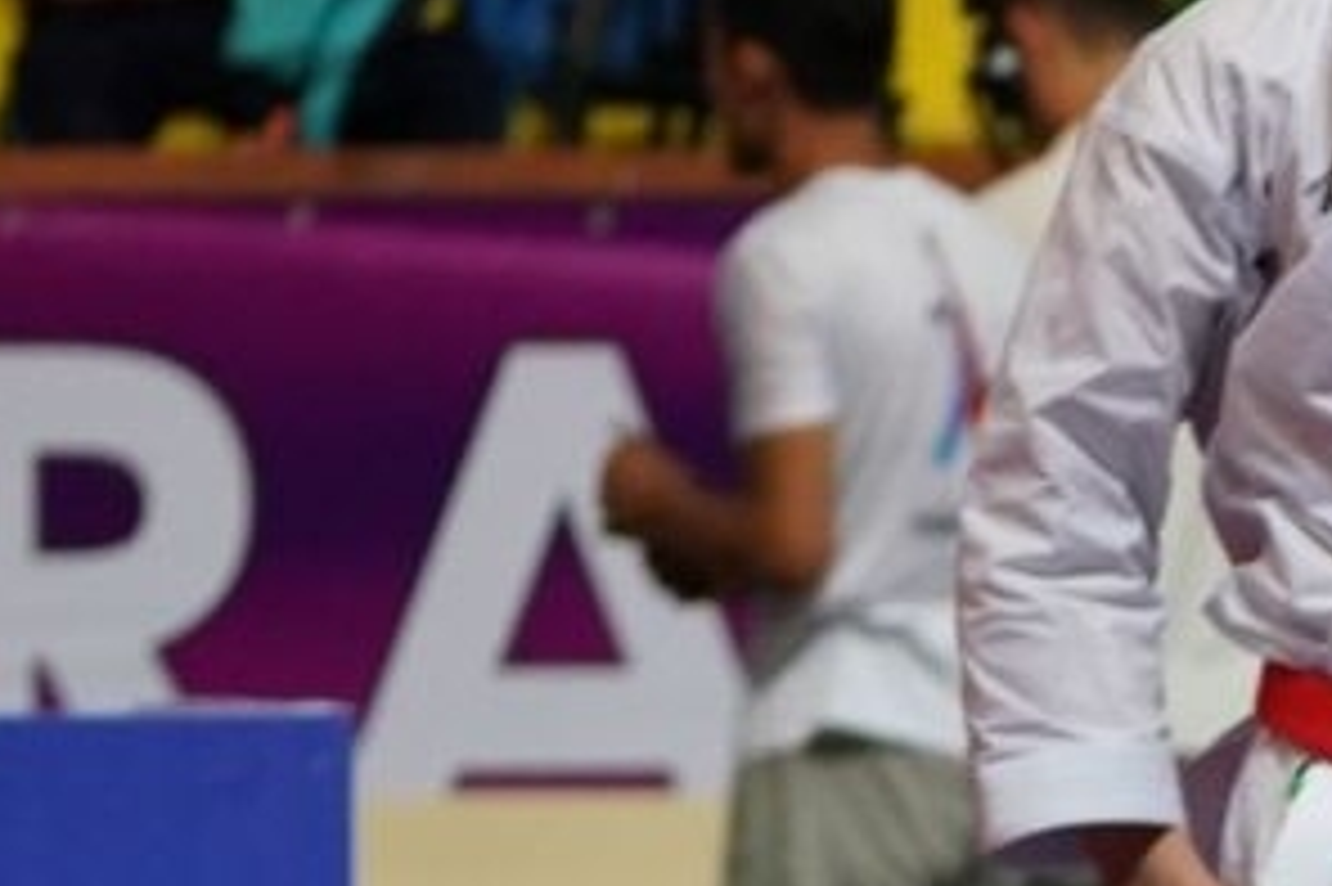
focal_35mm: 487
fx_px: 18008
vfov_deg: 2.8
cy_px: 747
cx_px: 3902
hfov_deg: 4.1
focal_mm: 80
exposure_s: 1/500
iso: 2000
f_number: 2.8
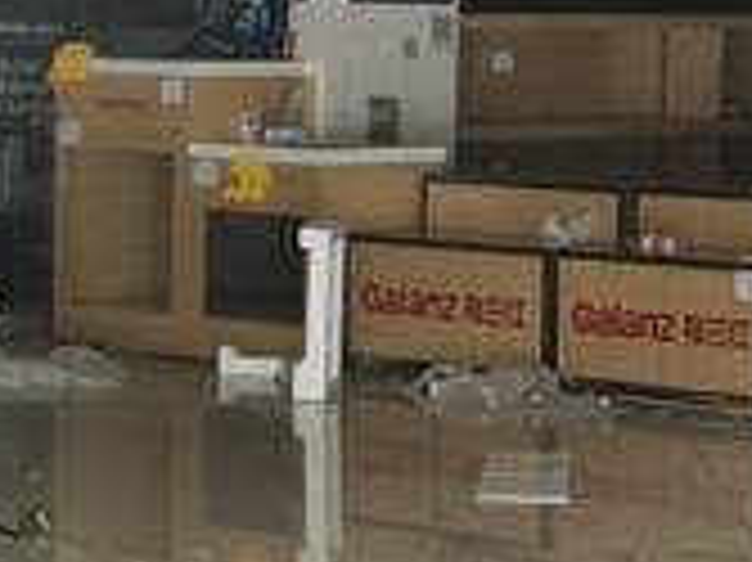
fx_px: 3864
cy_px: 301
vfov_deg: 8.3
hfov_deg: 11.1
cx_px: 243
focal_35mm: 178
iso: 160
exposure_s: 1/50
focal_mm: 3.95
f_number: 2.4
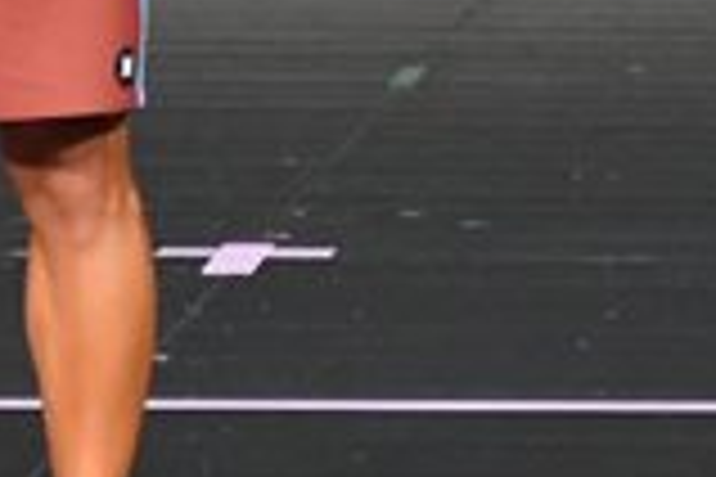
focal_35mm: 1685
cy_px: -135
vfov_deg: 0.8
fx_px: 33510
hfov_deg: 1.2
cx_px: 326
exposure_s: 1/400
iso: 5000
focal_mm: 230
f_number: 5.6
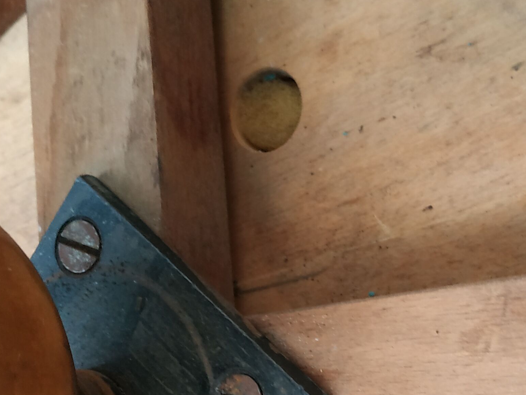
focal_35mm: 62
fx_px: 942
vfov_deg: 23.2
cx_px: 376
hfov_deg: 30.8
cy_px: 327
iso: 400
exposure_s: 1/25
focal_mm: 3.94
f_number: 1.9
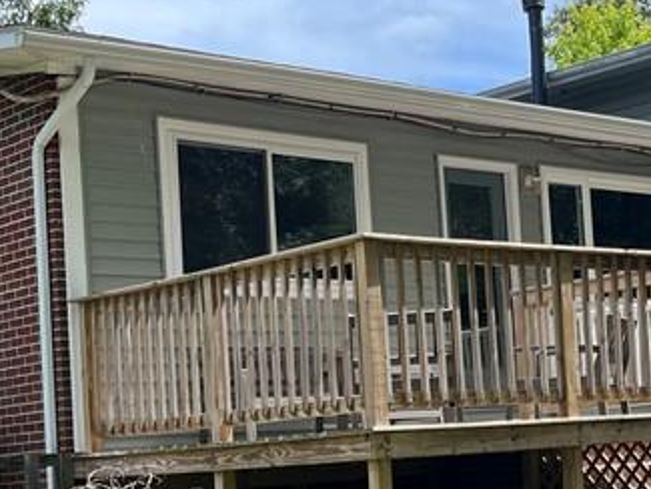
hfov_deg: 23.4
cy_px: 377
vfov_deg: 17.9
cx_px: 541
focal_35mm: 82
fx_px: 1543
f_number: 1.6
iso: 50
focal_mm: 5.1
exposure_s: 1/1212
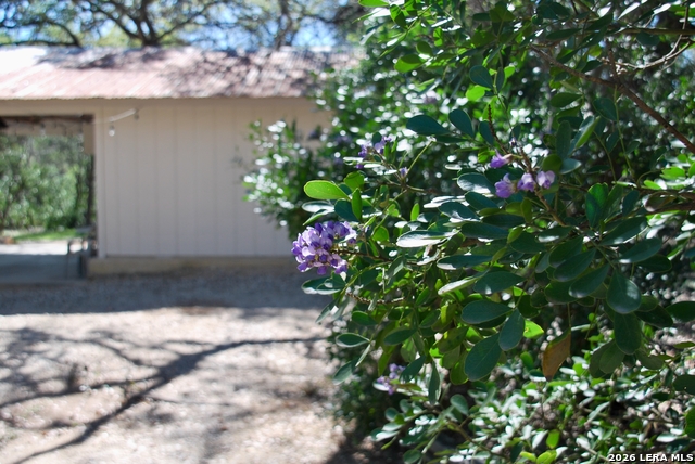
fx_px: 841
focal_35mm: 44
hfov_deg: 44.9
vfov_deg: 30.9
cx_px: 348
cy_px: 232
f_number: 5.6
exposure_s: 1/125
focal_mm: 29
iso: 100
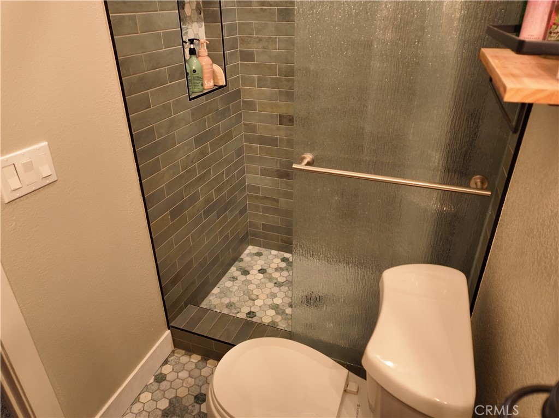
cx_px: 280
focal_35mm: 24
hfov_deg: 71.6
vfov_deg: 56.8
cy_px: 209
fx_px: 387
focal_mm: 12.29
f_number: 2.8
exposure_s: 1/15
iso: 190
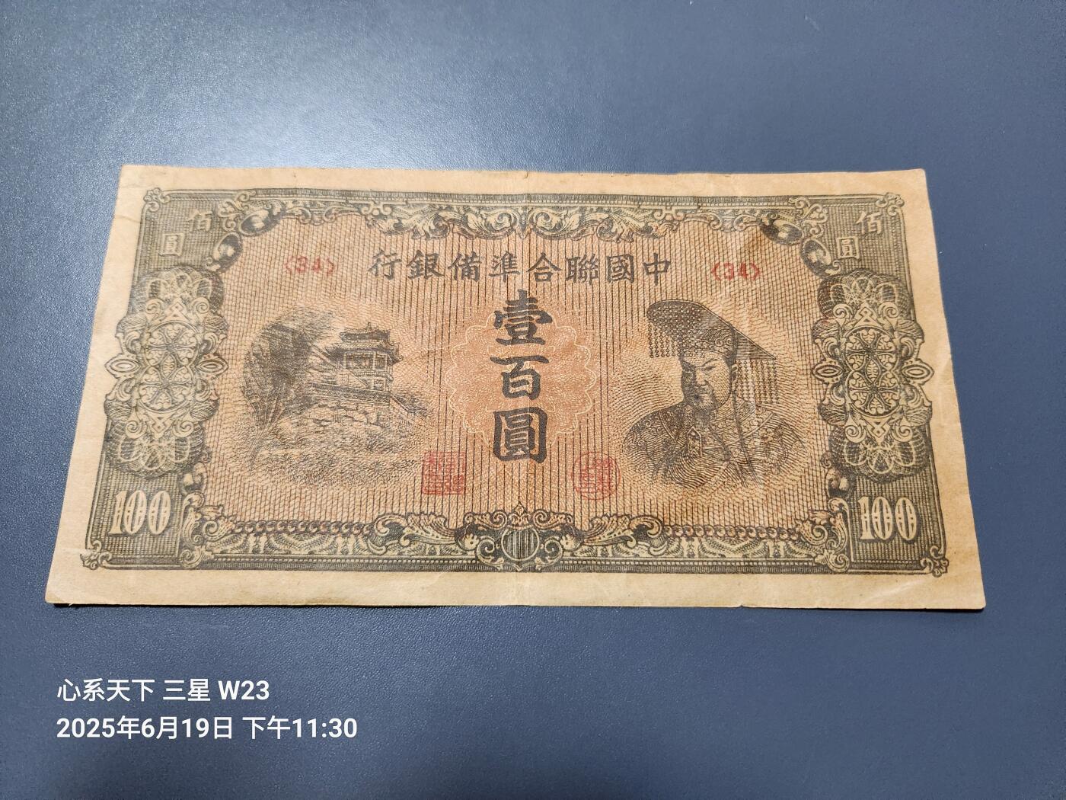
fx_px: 708
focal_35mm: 23
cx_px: 533
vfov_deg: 58.9
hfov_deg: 73.9
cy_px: 400
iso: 1000
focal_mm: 5.4
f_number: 1.8
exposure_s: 1/100
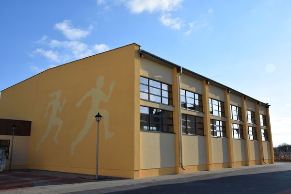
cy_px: 97
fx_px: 267
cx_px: 146
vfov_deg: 40.0
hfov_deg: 57.2
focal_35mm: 33
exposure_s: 1/320
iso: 200
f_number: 9
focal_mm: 22
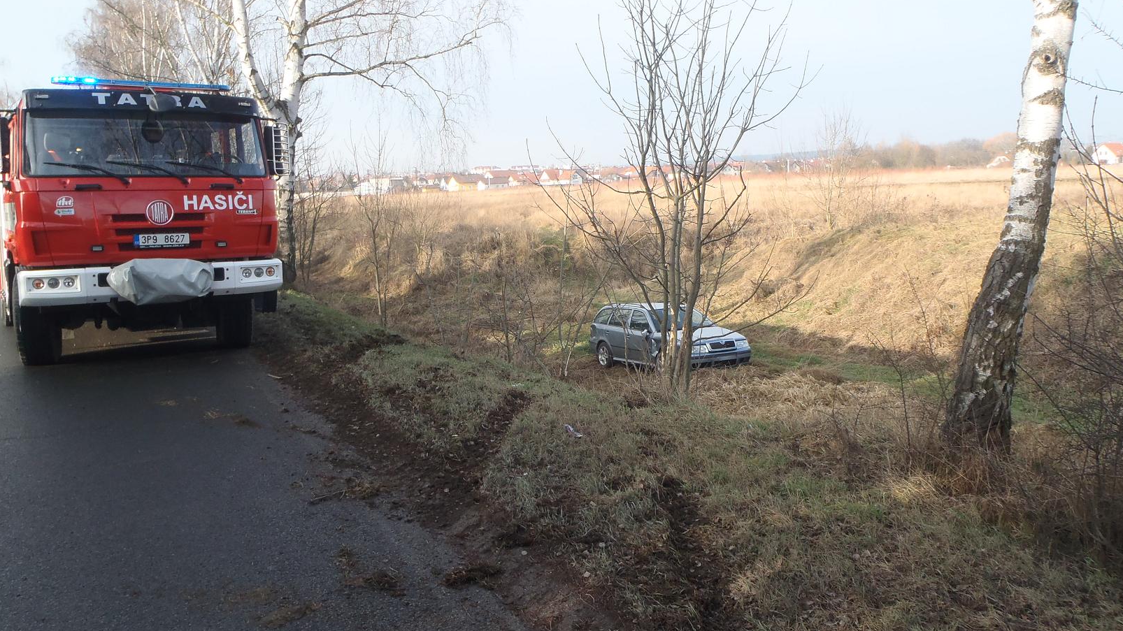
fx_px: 923
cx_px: 568
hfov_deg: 62.6
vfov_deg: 37.7
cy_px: 289
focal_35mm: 31
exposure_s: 1/125
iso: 80
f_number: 4.5
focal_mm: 5
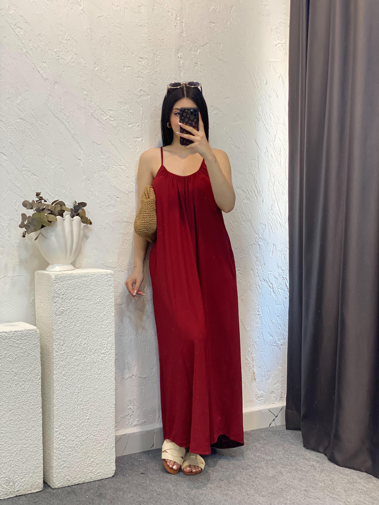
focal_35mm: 52
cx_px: 190
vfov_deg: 36.8
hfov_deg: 28.0
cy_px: 252
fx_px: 759
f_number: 2
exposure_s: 1/100
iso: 100
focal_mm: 6
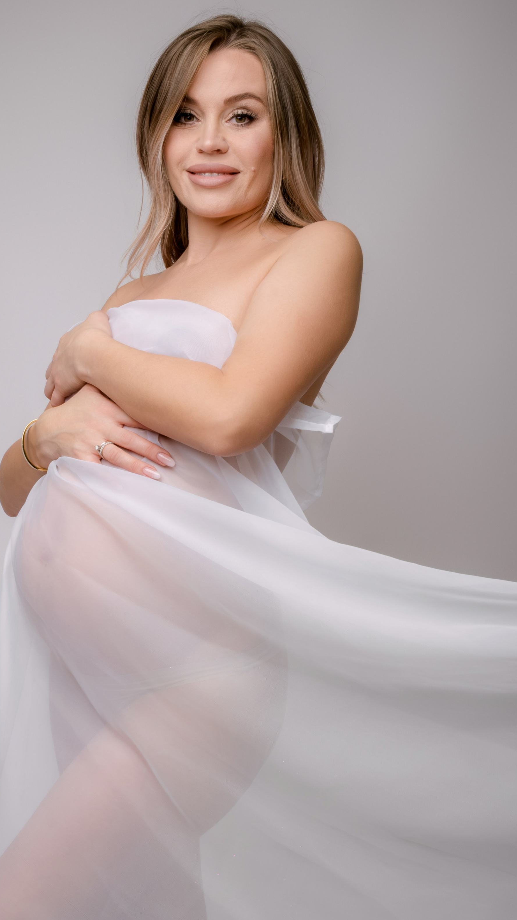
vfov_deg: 36.6
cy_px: 458
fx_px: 1389
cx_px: 163
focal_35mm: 57
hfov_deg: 21.0
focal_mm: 30
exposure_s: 1/200
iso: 1250
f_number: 16
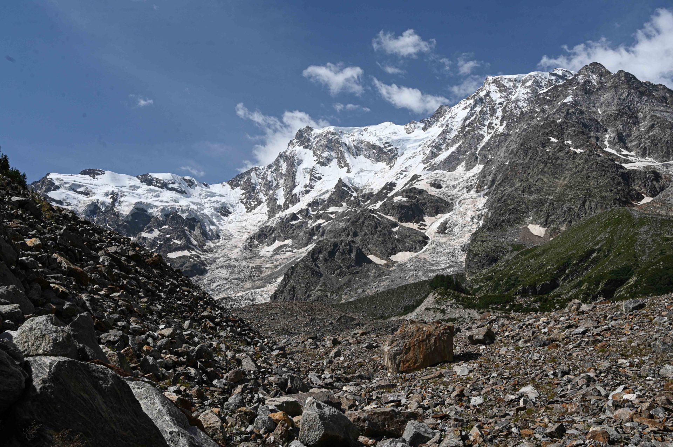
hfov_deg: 57.3
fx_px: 616
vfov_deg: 39.9
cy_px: 224
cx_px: 336
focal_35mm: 33
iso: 200
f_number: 11
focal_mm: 33
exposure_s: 1/640
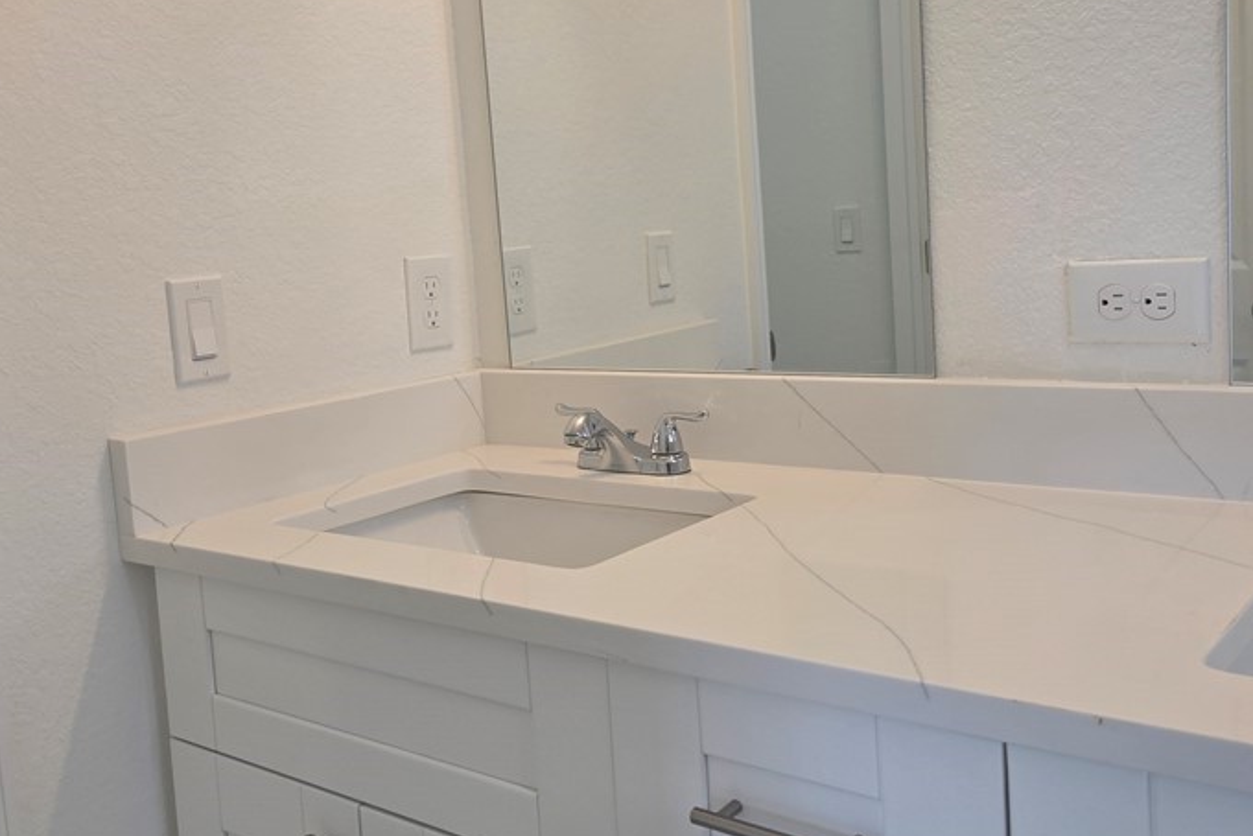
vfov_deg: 36.8
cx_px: 590
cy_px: 344
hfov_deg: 53.1
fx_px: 1253
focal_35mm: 36
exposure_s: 1/120
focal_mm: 5.4
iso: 50
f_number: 1.8
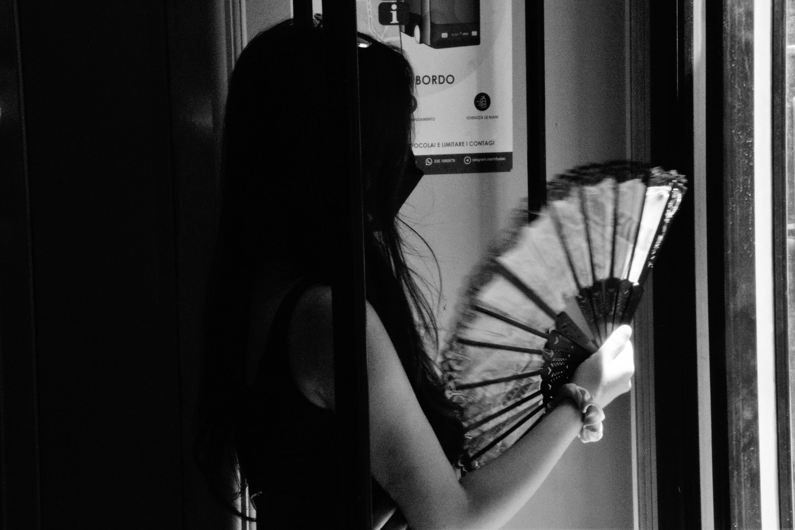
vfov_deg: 13.0
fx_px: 2319
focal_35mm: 105
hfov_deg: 19.5
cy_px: 265
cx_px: 398
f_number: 32
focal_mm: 70
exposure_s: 1/80
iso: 1600
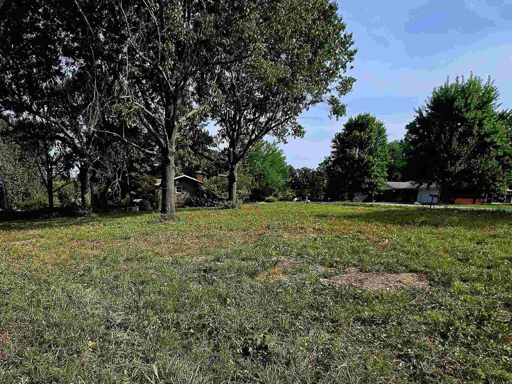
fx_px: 325
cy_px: 257
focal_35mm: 22
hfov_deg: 75.1
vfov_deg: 59.6
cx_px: 192
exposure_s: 1/2000
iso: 50
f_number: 2.2
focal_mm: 2.2
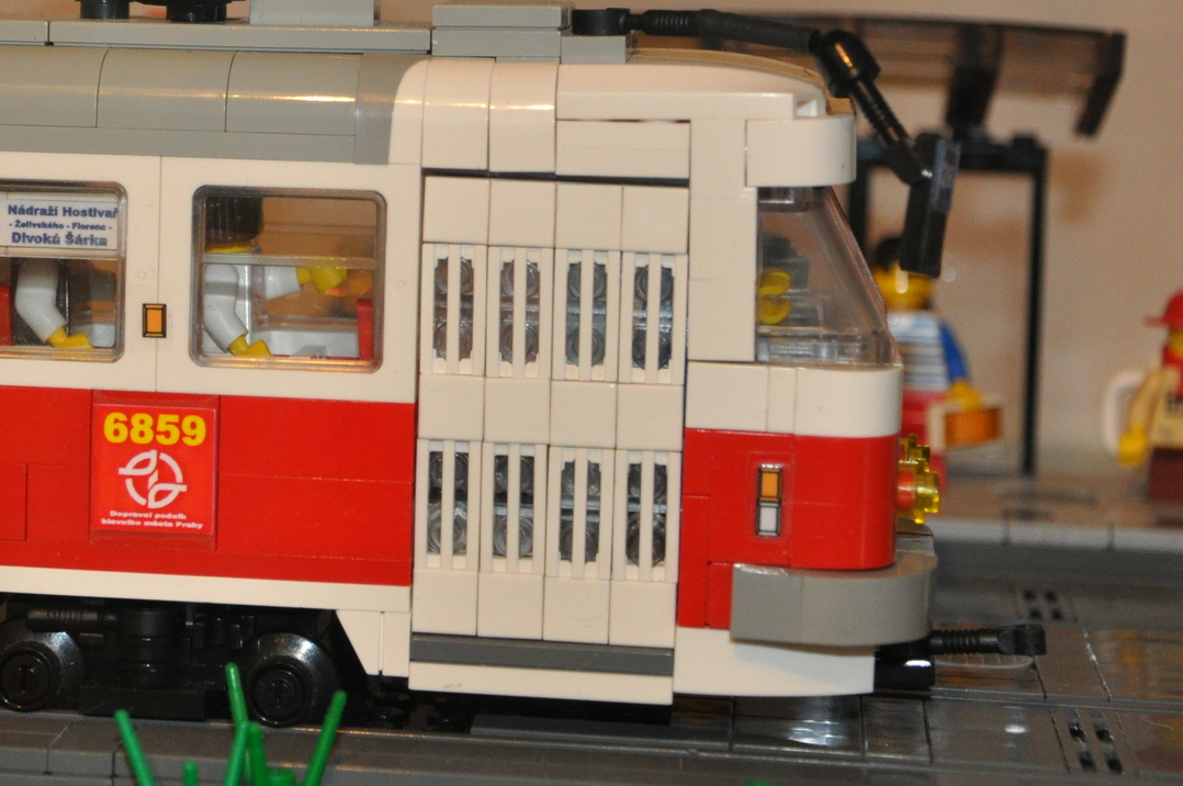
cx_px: 275
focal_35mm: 114
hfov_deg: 17.8
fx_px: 3742
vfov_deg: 11.9
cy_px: 169
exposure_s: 1/60
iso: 800
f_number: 4.5
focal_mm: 40
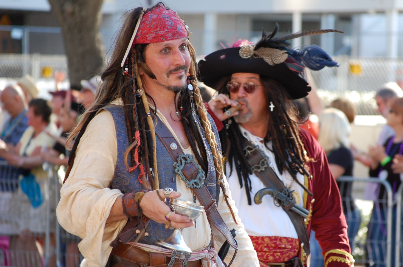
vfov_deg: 5.7
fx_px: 2679
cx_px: 238
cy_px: 140
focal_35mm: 240
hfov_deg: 8.6
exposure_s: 1/250
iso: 400
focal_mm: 135
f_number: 5
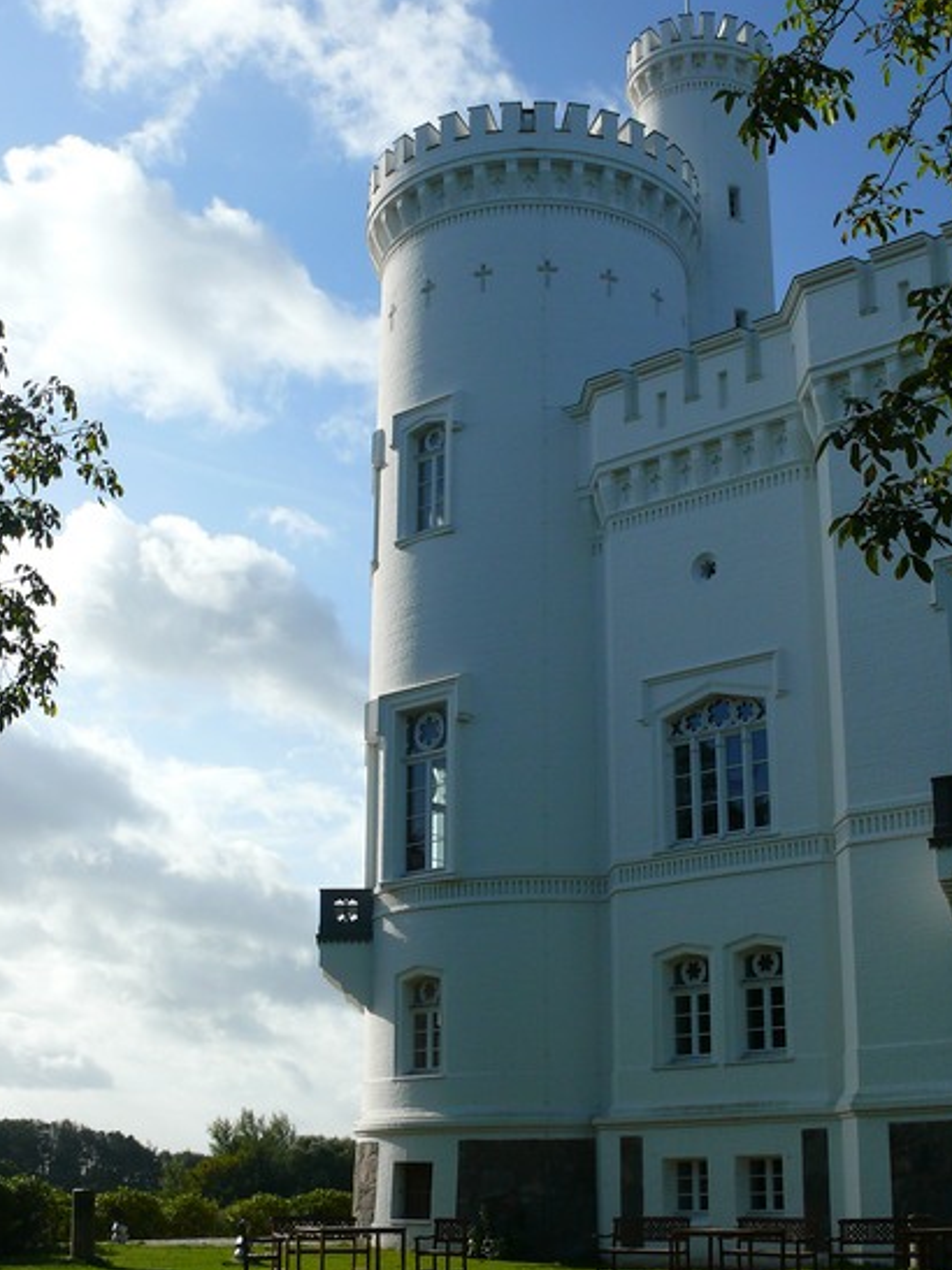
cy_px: 634
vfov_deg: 39.7
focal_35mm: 48
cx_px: 557
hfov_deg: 30.2
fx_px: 1761
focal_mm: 7.4
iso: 100
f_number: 5.6
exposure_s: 1/250
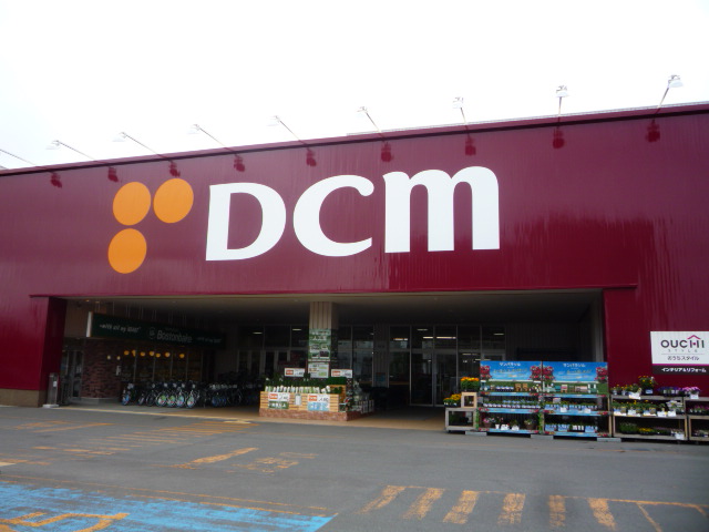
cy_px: 266
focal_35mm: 30
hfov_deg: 60.0
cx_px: 354
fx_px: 614
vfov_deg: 46.8
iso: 100
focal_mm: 5.2
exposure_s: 1/200
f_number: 4
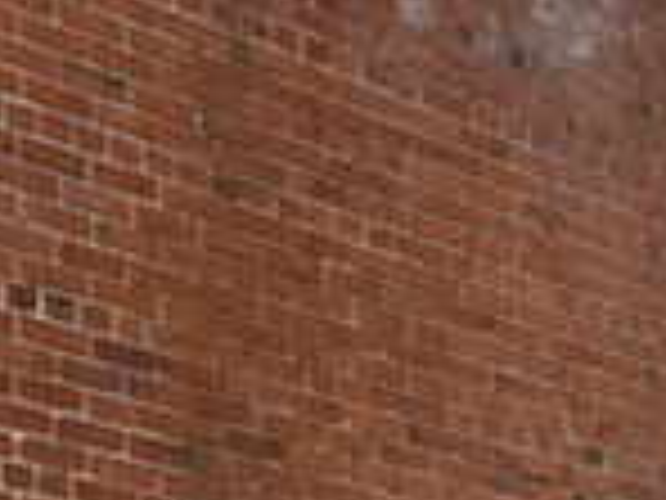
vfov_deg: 8.6
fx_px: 3194
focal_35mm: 166
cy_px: 860
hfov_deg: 11.5
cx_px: 927
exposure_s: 1/4975
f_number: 1.78
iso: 80
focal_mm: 6.76
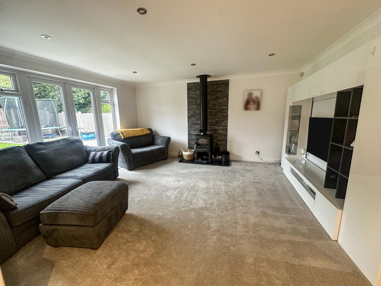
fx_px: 154
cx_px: 190
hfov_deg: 102.1
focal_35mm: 14
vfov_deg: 85.7
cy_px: 143
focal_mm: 2.22
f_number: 2.2
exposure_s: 1/50
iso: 320
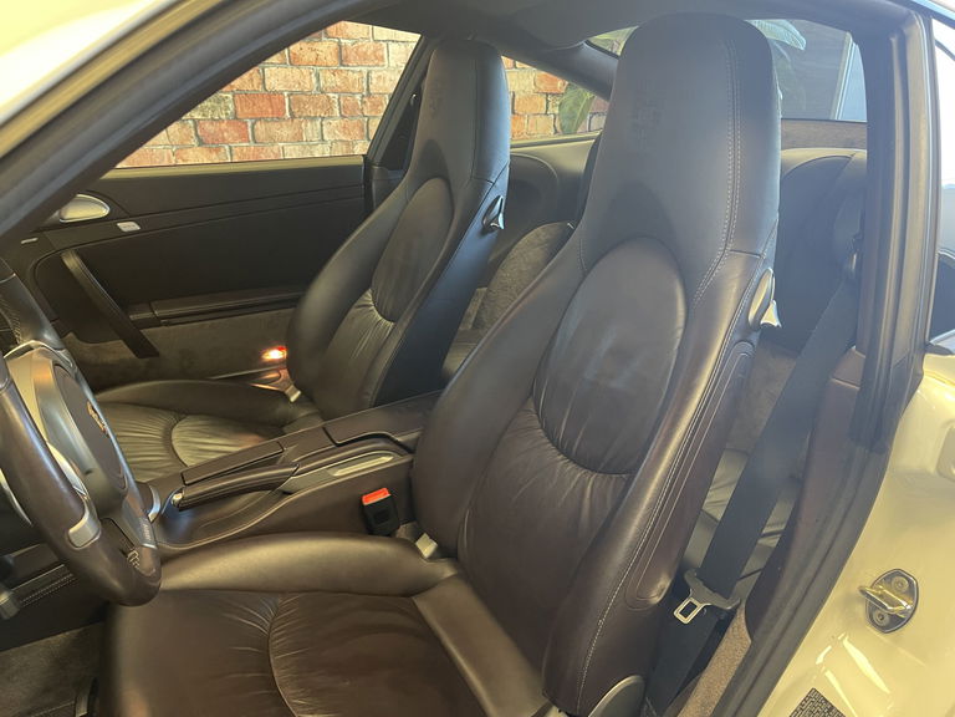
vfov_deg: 54.9
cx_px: 478
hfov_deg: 69.4
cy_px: 358
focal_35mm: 25
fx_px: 690
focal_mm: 5.1
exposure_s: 1/50
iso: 200
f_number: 1.6
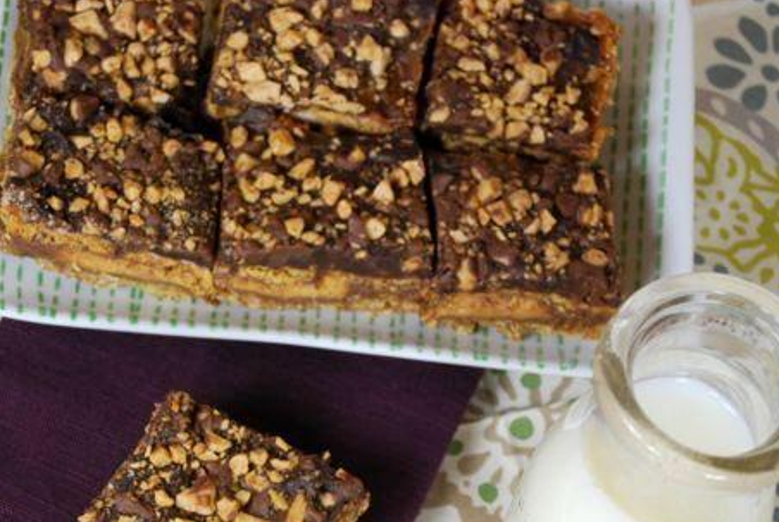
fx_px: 2530
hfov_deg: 17.5
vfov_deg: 11.8
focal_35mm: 117
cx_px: 303
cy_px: 358
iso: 800
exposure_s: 1/250
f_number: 6.3
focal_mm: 55
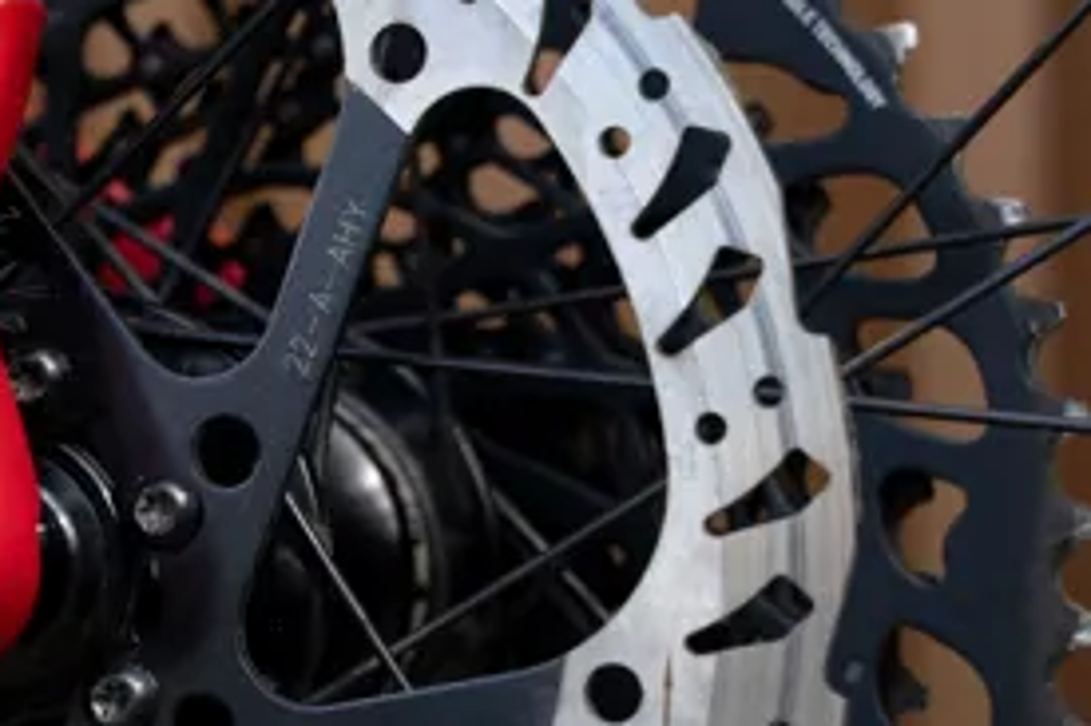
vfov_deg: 6.3
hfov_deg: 9.4
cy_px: 549
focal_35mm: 218
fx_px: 6602
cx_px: -48
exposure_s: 1/1000
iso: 800
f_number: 5
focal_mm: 75
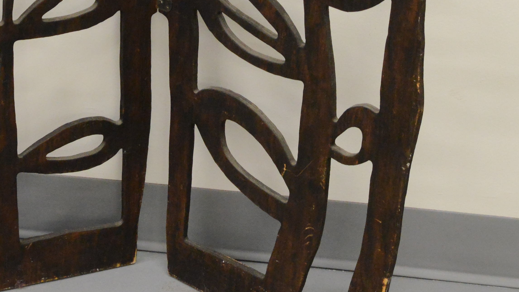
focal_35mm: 121
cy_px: -160
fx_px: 1665
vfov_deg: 9.7
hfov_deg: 17.5
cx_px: 55
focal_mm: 36
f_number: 5
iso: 4000
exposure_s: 1/125
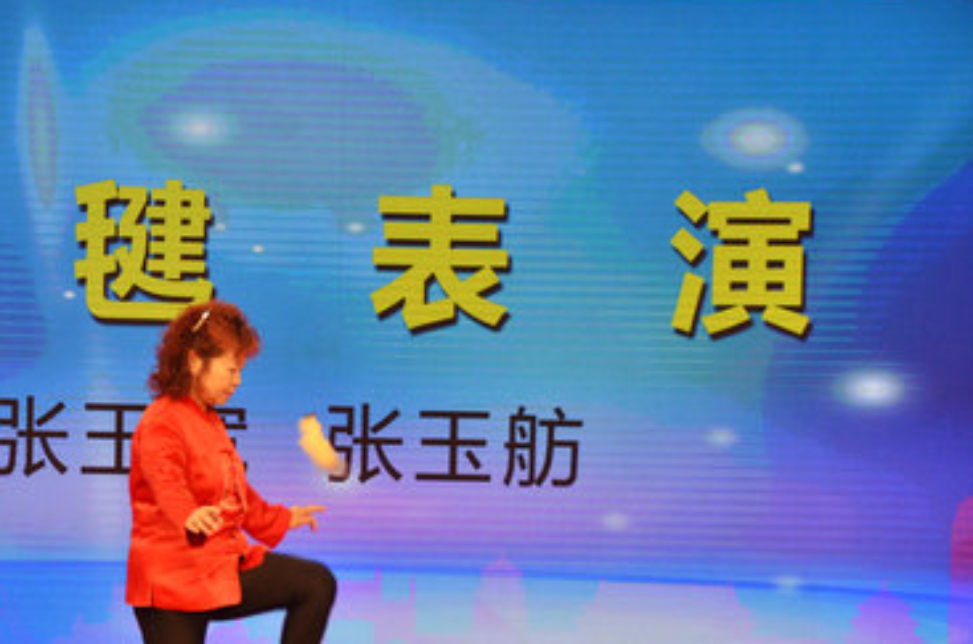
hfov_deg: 11.4
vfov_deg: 7.6
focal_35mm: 180
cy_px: 469
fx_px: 4854
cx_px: 297
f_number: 7.1
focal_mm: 80
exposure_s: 1/100
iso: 1250
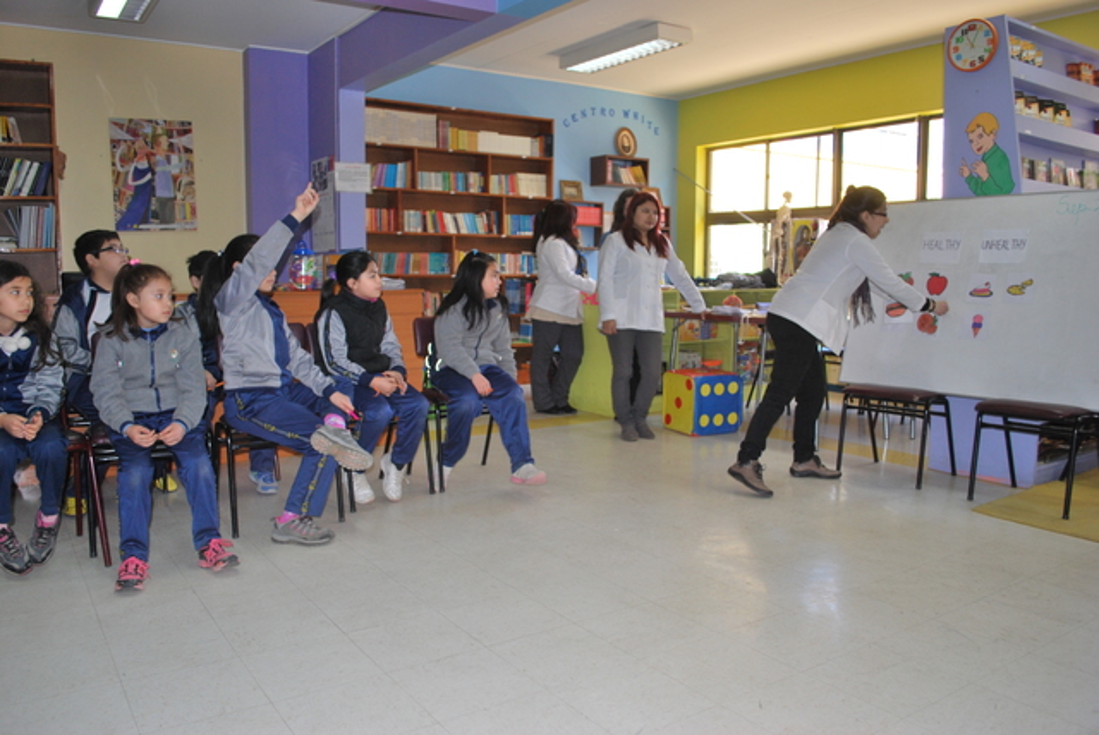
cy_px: 368
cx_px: 550
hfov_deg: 67.3
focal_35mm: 27
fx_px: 825
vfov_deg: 48.0
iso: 200
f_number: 3.5
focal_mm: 18
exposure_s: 1/60
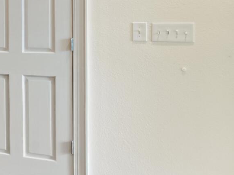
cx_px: -227
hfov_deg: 18.2
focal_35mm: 75
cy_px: 27
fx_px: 507
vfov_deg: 19.4
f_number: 9.5
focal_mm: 15
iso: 400
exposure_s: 1
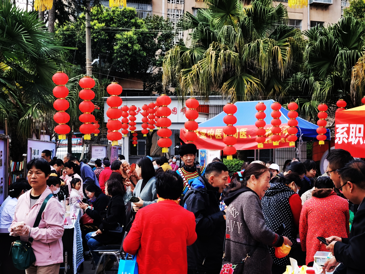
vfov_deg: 24.8
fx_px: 622
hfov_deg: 32.7
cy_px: 137
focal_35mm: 59
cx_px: 182
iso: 50
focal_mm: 5.56
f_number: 1.6
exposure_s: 1/705
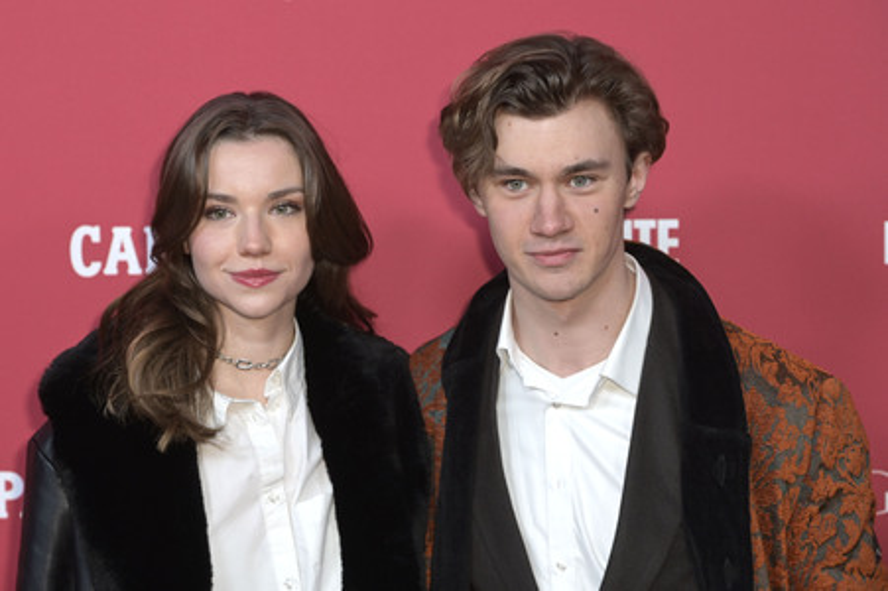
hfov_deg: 18.3
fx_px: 2761
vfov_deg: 12.2
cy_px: 296
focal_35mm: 112
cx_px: 444
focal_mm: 112
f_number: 5
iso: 1600
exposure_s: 1/400
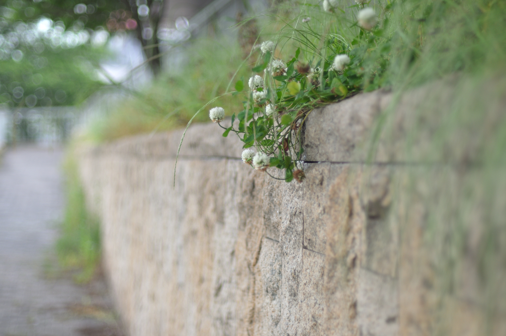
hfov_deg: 27.0
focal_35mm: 75
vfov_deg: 18.1
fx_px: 1053
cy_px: 168
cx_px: 253
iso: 200
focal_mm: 50
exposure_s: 1/1250
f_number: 1.8
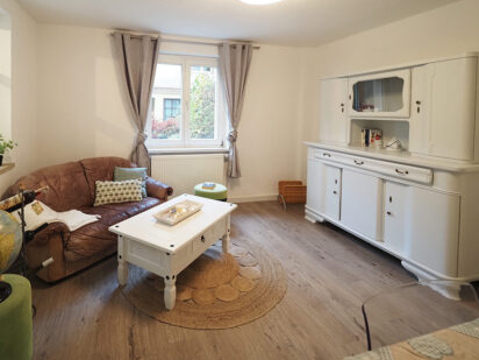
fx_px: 235
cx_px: 216
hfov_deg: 90.8
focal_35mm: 17
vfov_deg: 73.9
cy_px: 143
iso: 800
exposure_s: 1/60
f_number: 2.8
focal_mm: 7
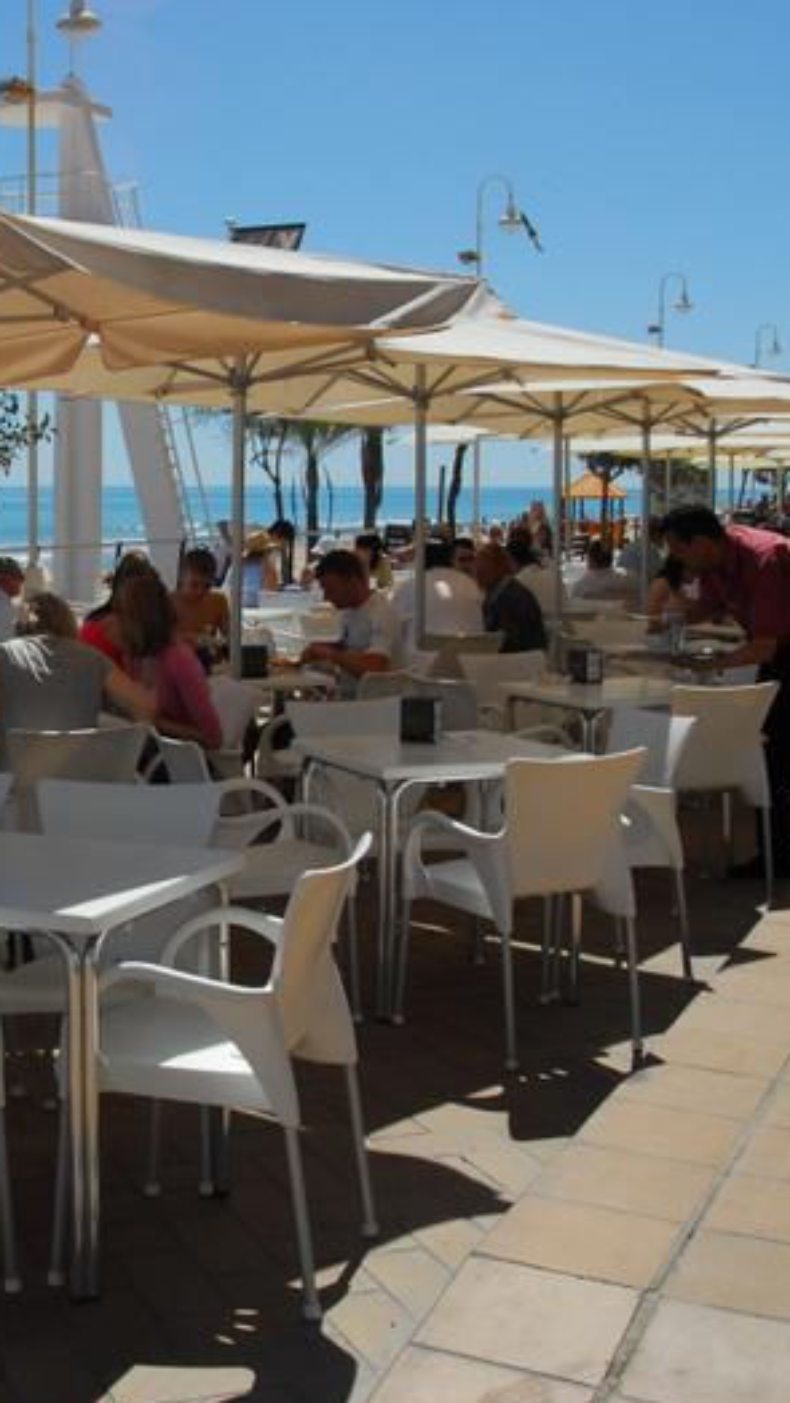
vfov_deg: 42.9
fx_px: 1786
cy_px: 695
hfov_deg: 24.0
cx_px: 27
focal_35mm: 48
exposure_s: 1/1600
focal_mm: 20
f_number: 13
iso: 500
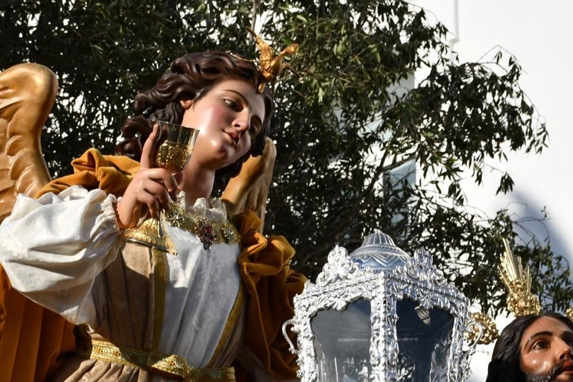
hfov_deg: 15.6
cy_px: 385
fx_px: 2085
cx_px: 414
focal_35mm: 131
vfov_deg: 10.4
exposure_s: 1/320
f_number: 9
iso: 100
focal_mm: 42
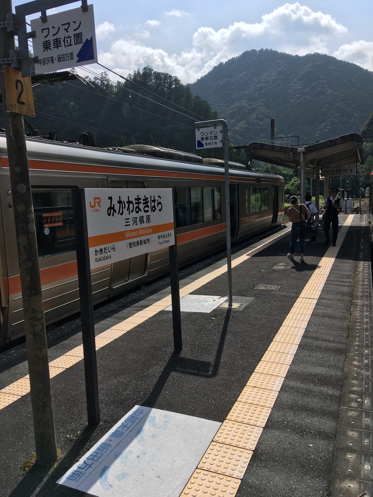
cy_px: 248
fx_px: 417
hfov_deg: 48.2
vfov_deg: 61.7
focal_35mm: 29
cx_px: 186
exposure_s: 1/2481
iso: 25
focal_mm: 4.15
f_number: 2.2
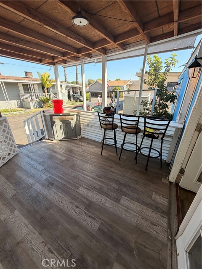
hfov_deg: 85.7
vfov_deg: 102.1
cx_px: 101
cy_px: 134
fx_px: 109
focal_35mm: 14
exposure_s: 1/502
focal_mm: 2.22
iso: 64
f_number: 2.2
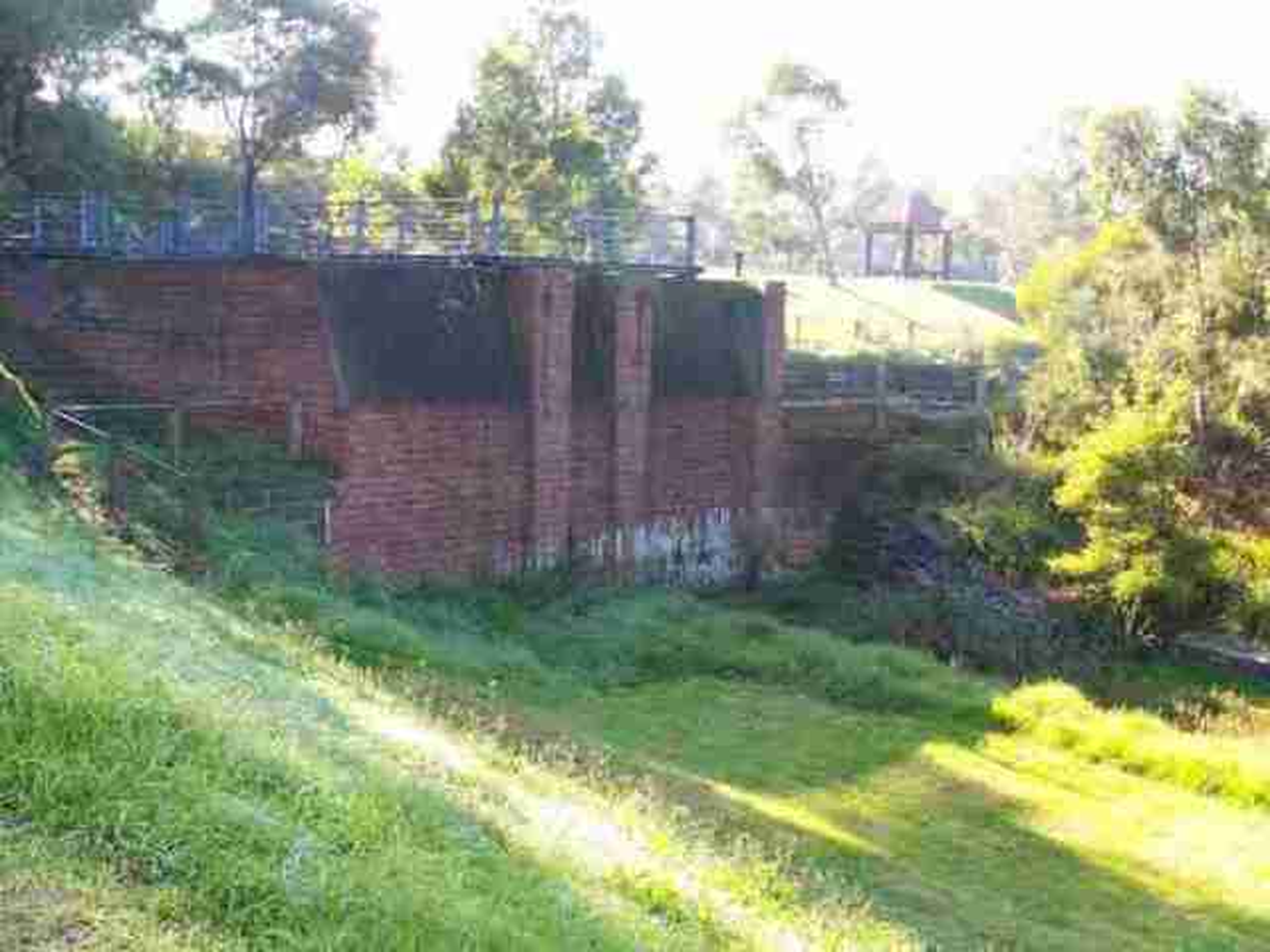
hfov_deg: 43.9
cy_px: 476
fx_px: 1578
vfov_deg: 33.6
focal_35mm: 43
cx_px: 635
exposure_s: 1/160
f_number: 5.6
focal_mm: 7.1
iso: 400
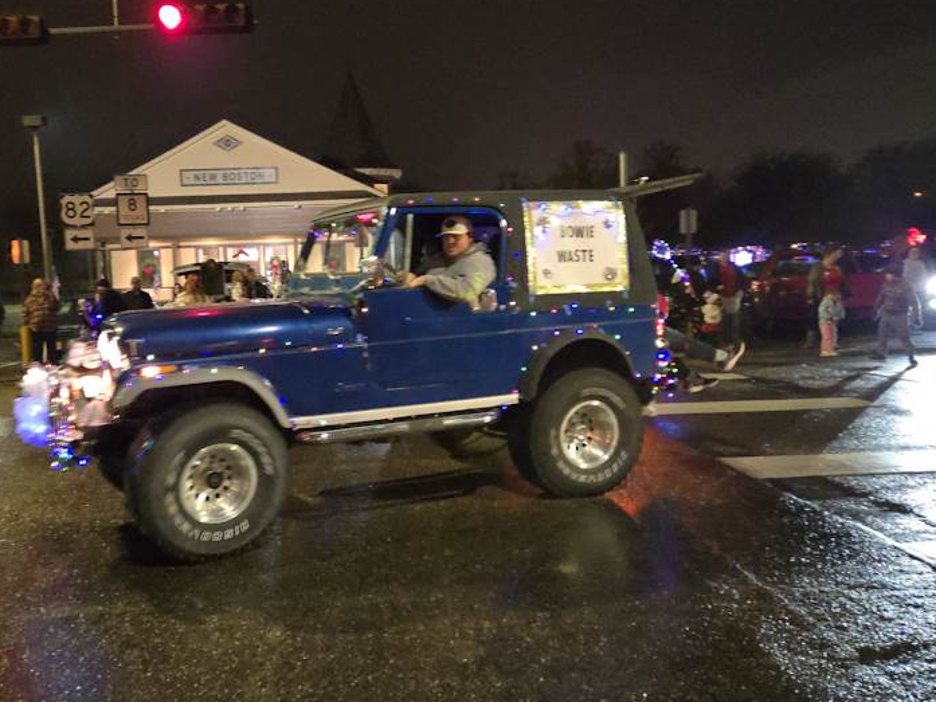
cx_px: 373
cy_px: 336
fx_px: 892
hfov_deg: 54.9
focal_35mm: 33
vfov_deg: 42.9
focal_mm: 5.4
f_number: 1.8
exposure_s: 1/60
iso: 2000
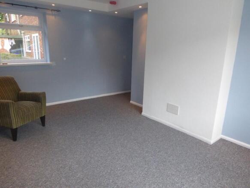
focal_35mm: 24
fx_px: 173
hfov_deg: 71.6
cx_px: 125
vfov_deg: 56.8
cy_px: 94
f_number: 5.6
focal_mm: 4.3
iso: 400
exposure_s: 1/60
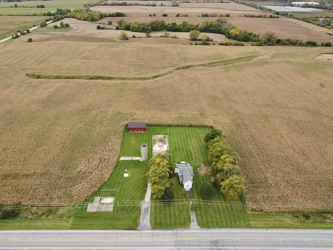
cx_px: 152
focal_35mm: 23
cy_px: 118
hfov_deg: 73.8
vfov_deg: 58.8
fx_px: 221
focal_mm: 3.61
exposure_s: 1/259
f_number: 2.8
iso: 100
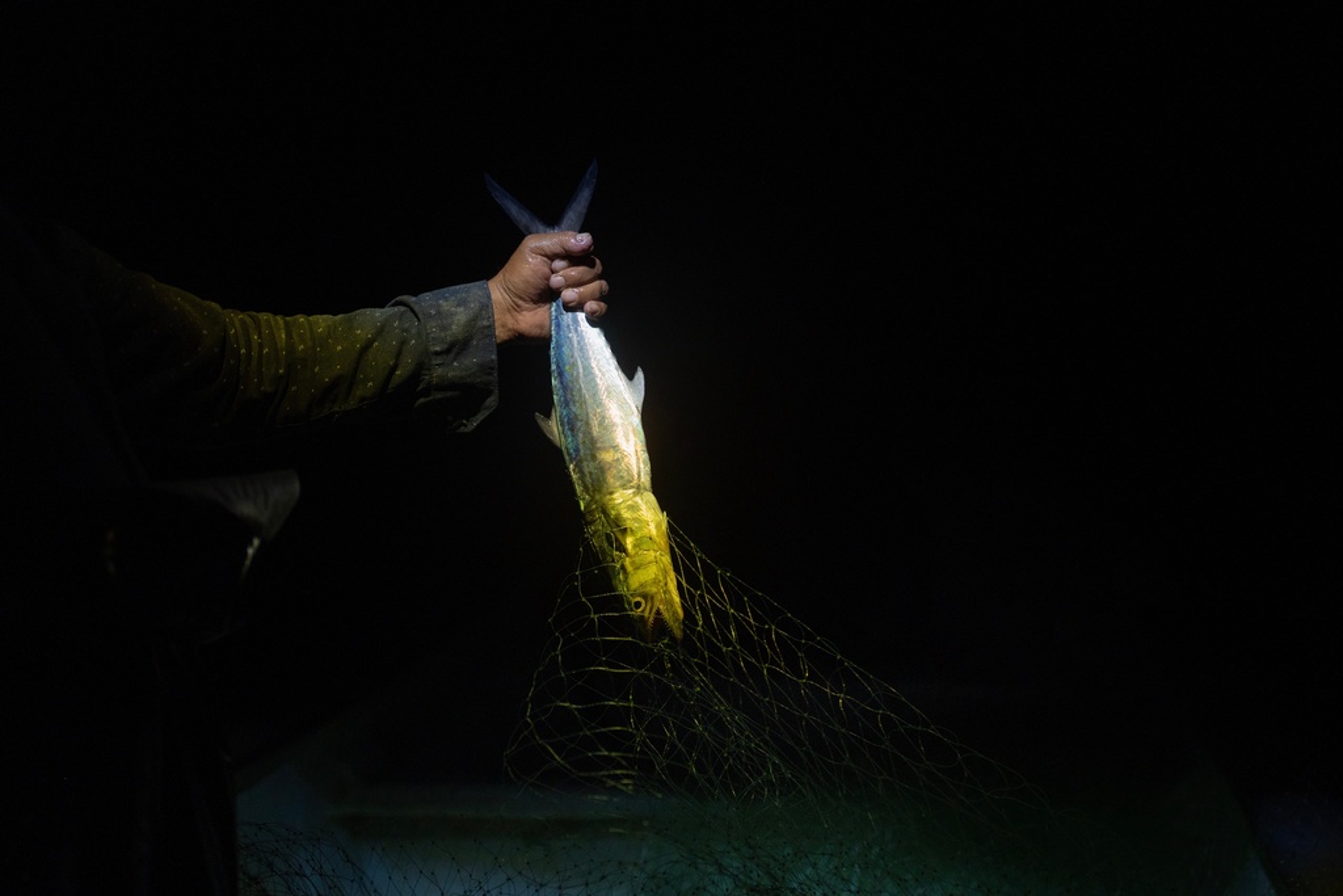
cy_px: 448
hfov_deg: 54.4
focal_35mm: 35
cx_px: 672
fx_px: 1306
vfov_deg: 37.9
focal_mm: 35
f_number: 1.8
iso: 1250
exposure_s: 1/1000
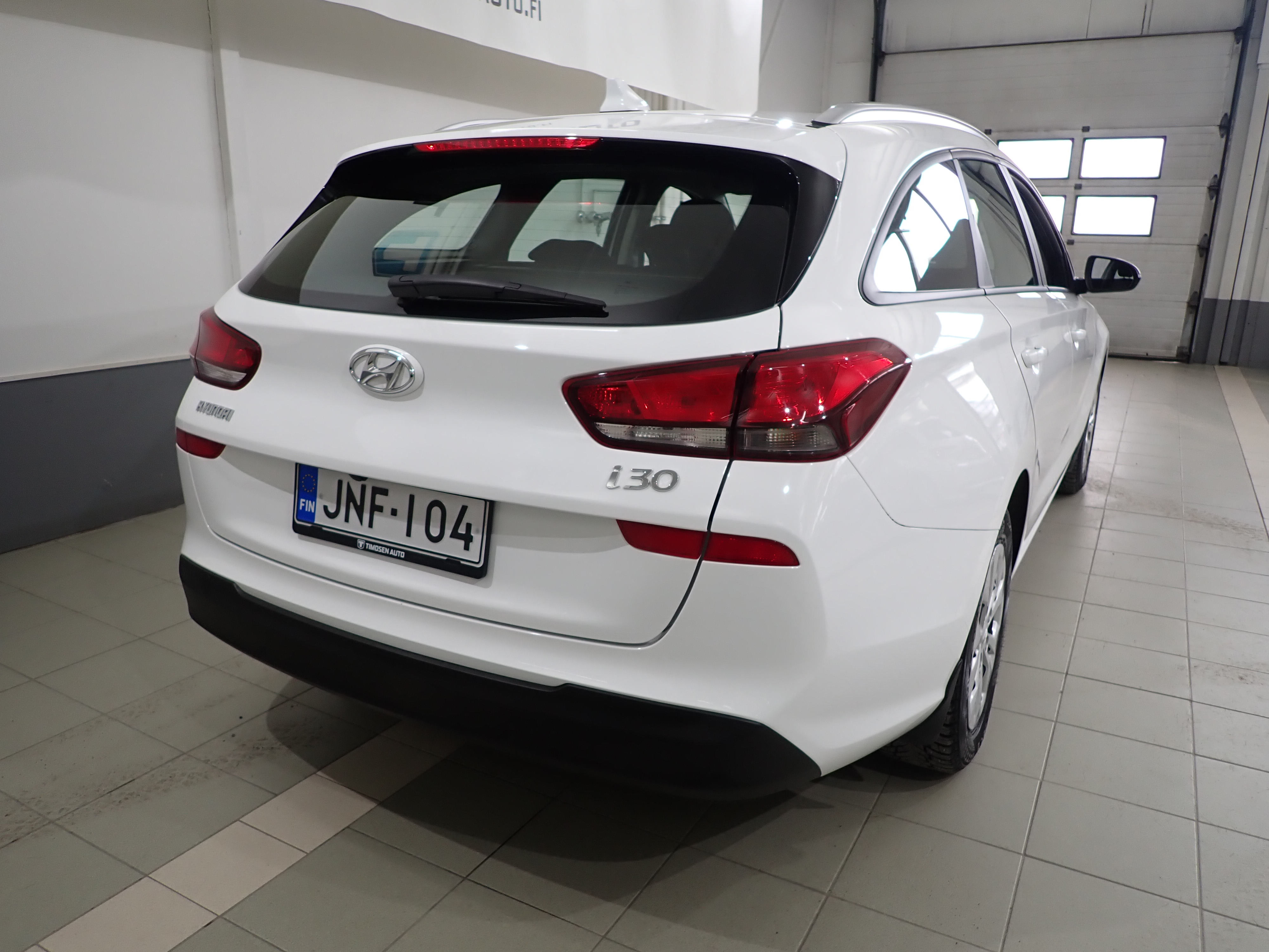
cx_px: 634
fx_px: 916
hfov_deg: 69.4
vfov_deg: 54.9
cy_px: 476
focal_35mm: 25
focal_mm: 4.5
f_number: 2
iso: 100
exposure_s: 1/100
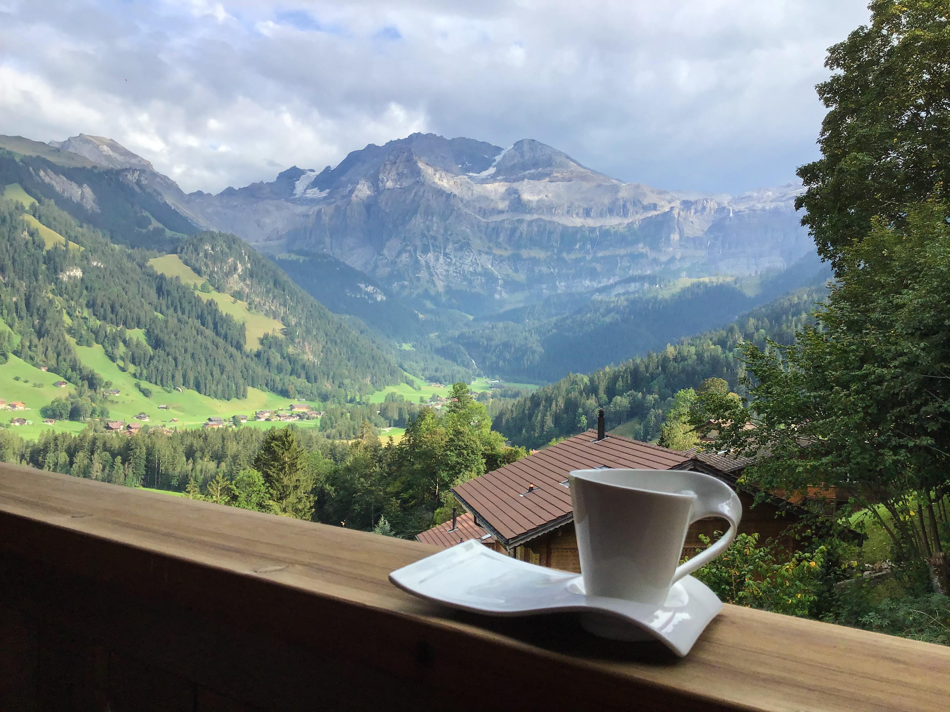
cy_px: 356
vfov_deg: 45.4
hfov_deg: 58.4
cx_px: 475
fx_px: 851
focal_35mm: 31
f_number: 2.4
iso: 25
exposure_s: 1/750
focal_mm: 3.3
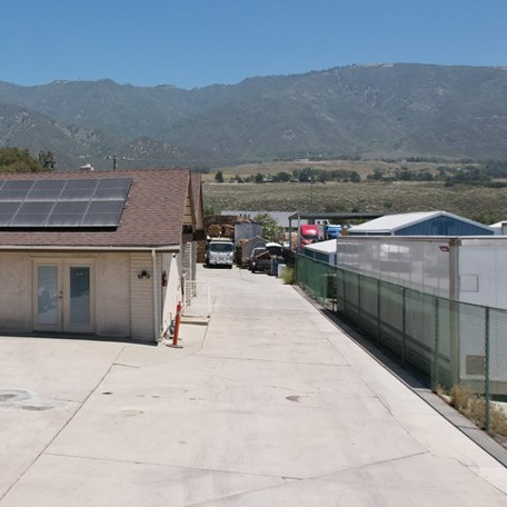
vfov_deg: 40.0
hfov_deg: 36.6
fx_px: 696
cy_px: 221
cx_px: 20
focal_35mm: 42
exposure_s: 1/640
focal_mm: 8.38
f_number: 2.8
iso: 120
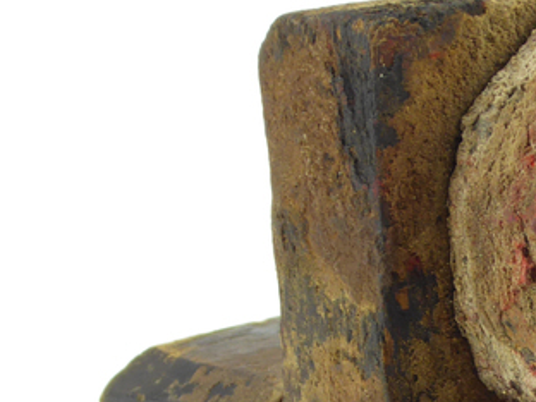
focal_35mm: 397
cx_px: 641
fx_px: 6147
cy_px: 464
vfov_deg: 3.7
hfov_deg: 5.0
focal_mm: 22.3
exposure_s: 1/15
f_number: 5.2
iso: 100
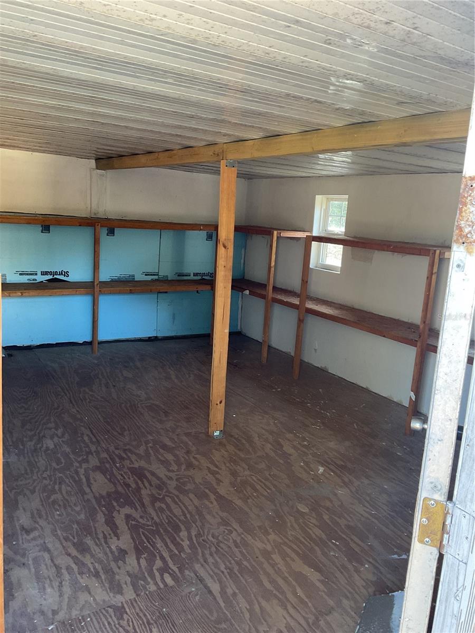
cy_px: 316
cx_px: 238
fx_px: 531
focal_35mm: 29
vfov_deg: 61.7
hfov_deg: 48.2
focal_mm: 3
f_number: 1.8
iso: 125
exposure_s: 1/60
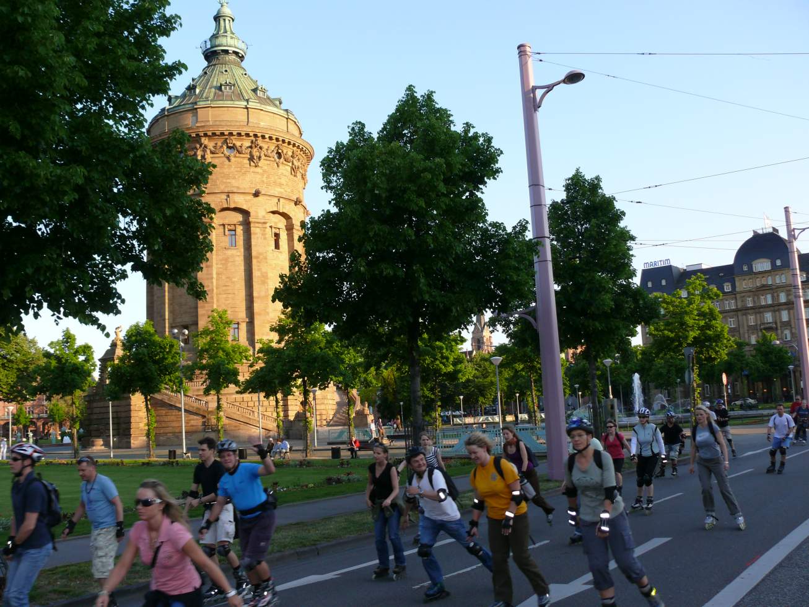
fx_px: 818
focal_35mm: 35
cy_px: 304
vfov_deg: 40.7
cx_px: 404
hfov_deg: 52.6
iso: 100
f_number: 4
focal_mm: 7.4
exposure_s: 1/200
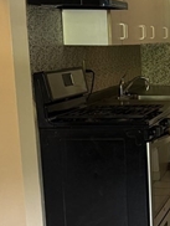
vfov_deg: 19.3
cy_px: 175
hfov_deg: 13.9
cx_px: 241
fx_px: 660
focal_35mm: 101
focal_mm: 6.76
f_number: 1.78
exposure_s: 1/60
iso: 320
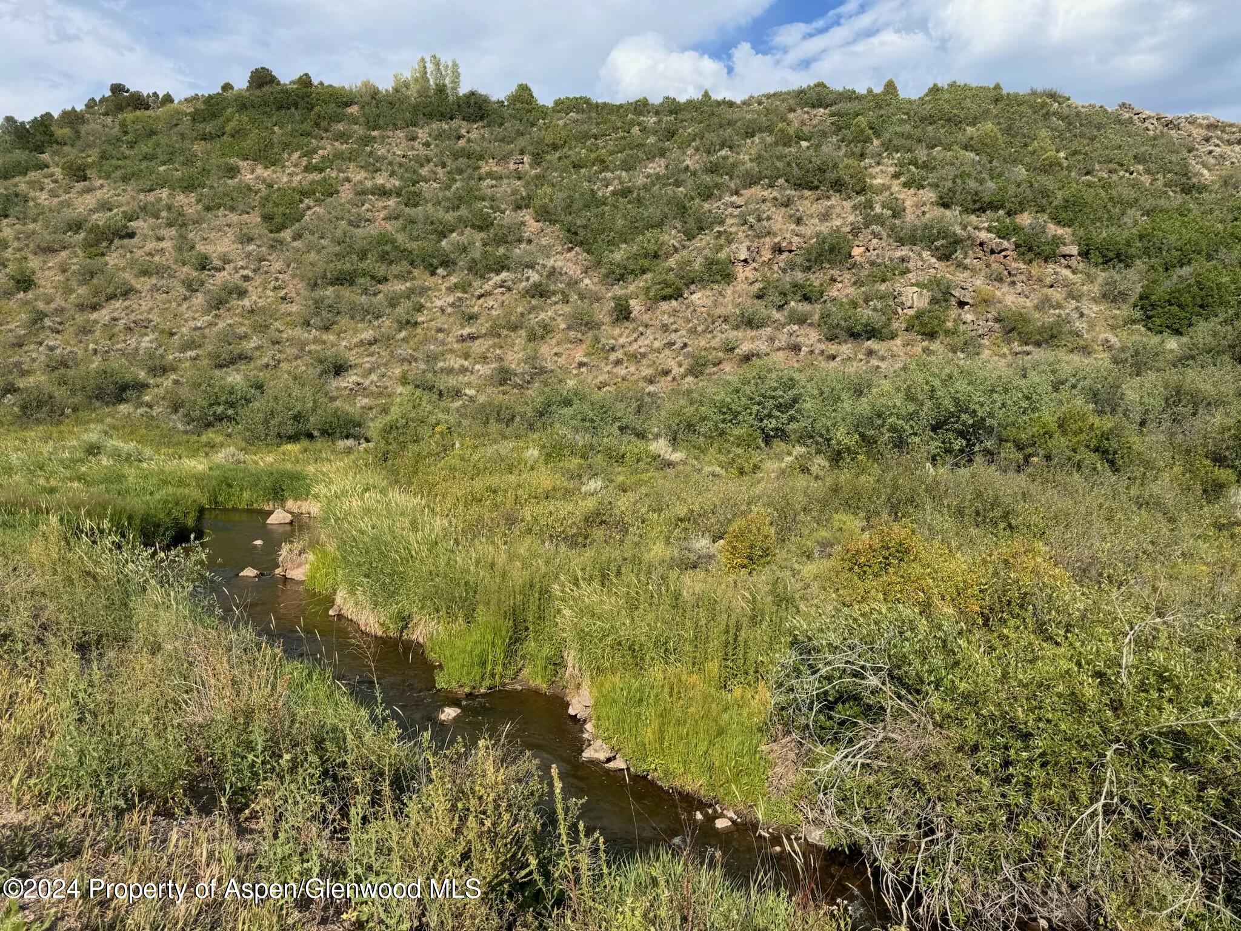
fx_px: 860
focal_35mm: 24
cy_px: 466
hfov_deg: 71.6
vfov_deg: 56.8
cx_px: 620
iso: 80
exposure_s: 1/3597
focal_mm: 6.76
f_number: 1.78
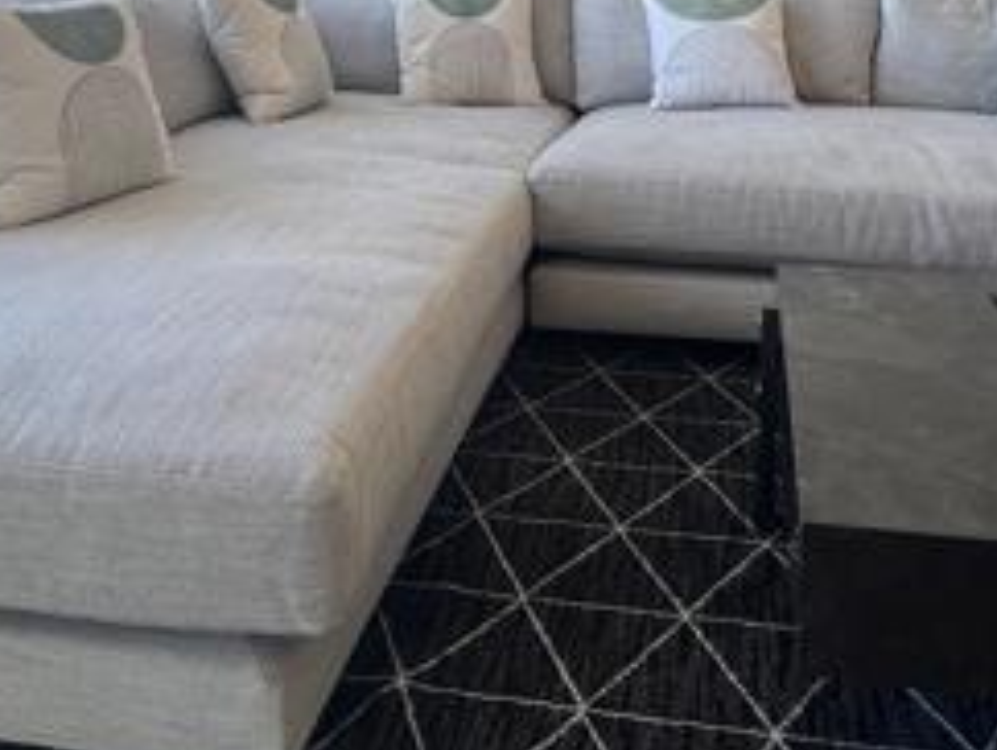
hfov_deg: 50.0
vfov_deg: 36.1
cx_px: 548
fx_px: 1067
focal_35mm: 37
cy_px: 62
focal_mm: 2.22
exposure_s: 1/120
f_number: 2.2
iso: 64
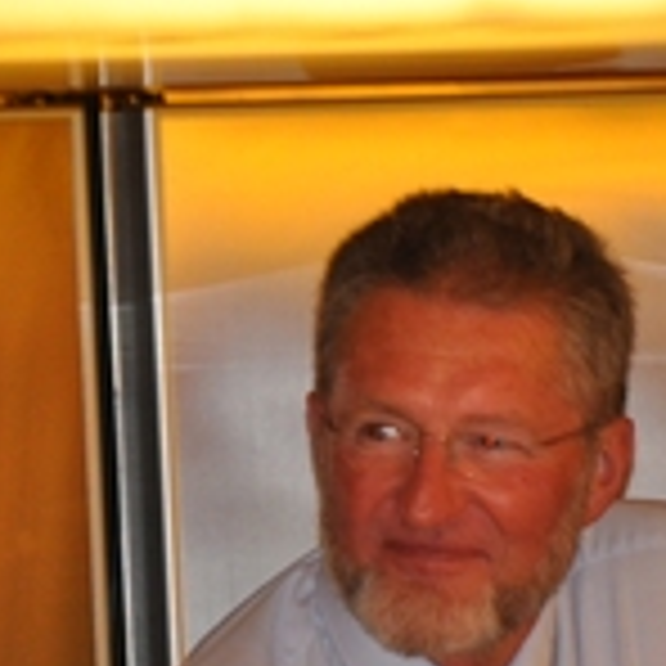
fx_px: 16870
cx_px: 369
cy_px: 675
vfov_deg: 2.3
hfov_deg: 2.3
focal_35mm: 775
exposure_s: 1/60
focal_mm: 150
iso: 800
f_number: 5
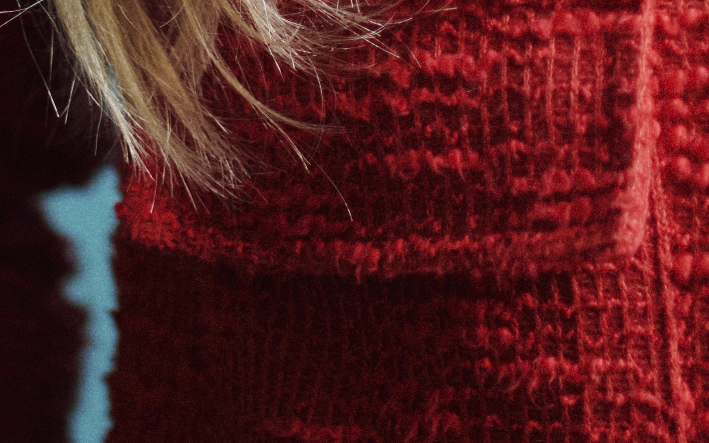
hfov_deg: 4.9
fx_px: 8269
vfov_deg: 3.0
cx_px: 756
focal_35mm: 428
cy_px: -775
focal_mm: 85
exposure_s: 1/400
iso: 1000
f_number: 1.8
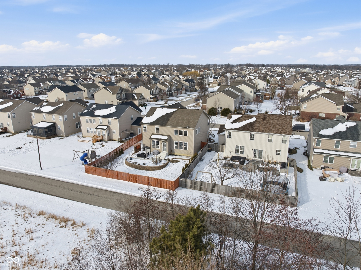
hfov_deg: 71.6
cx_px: 180
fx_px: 250
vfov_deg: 56.8
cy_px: 135
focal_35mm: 24
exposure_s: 1/3200
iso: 100
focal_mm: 12.3
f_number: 2.8
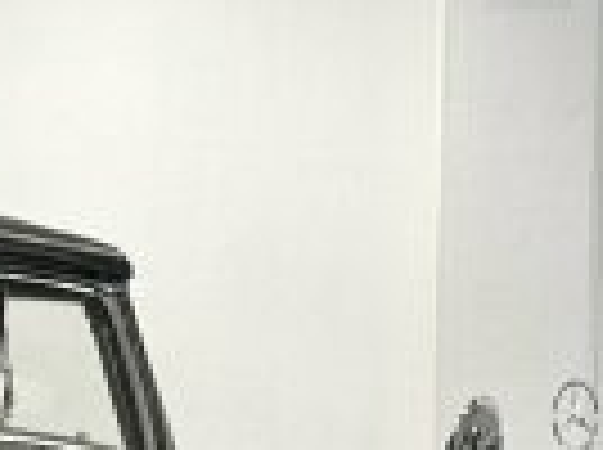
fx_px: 3999
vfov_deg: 6.3
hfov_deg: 8.5
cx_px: -135
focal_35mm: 230
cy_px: 819
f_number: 1.78
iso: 160
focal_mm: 6.86
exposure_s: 1/60
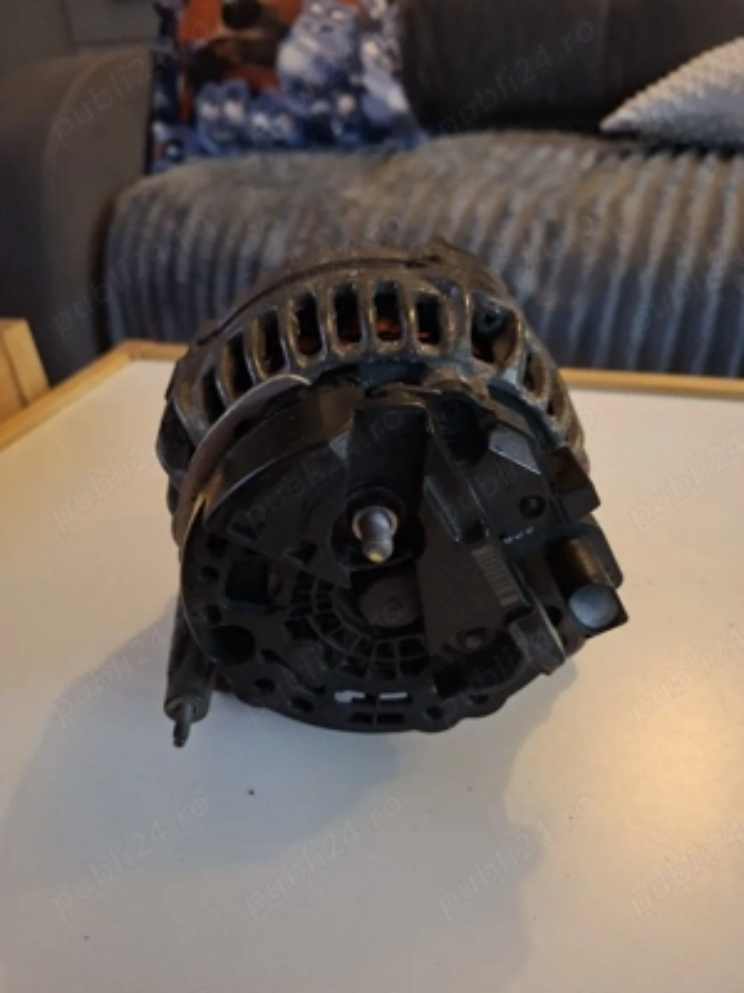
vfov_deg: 73.9
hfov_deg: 58.9
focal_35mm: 23
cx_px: 372
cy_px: 496
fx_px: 659
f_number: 1.8
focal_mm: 5.54
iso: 1000
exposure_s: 1/20
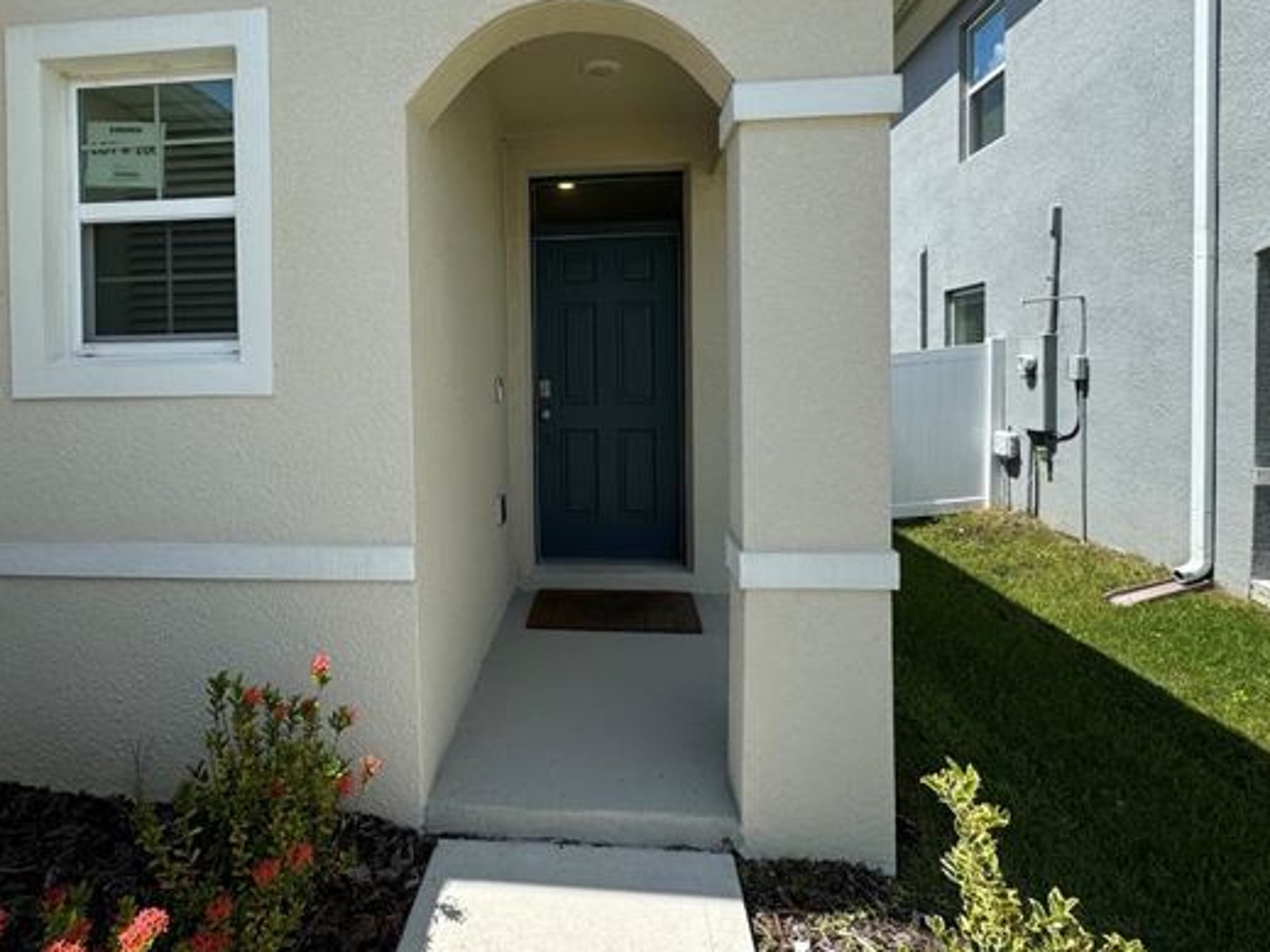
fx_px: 697
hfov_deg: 84.2
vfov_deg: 68.1
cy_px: 387
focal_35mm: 19
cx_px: 547
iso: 50
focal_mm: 2.22
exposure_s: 1/1536
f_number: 2.2
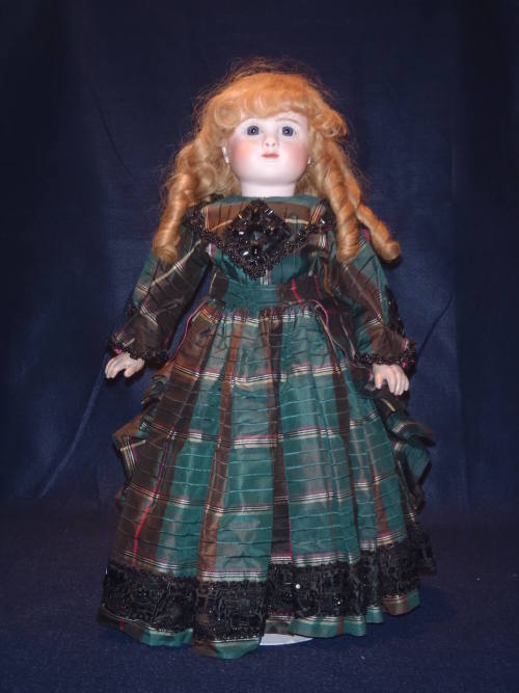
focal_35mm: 42
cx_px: 260
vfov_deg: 44.8
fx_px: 840
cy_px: 346
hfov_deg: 34.3
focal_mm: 7.57
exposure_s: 1/40
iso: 100
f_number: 4.3
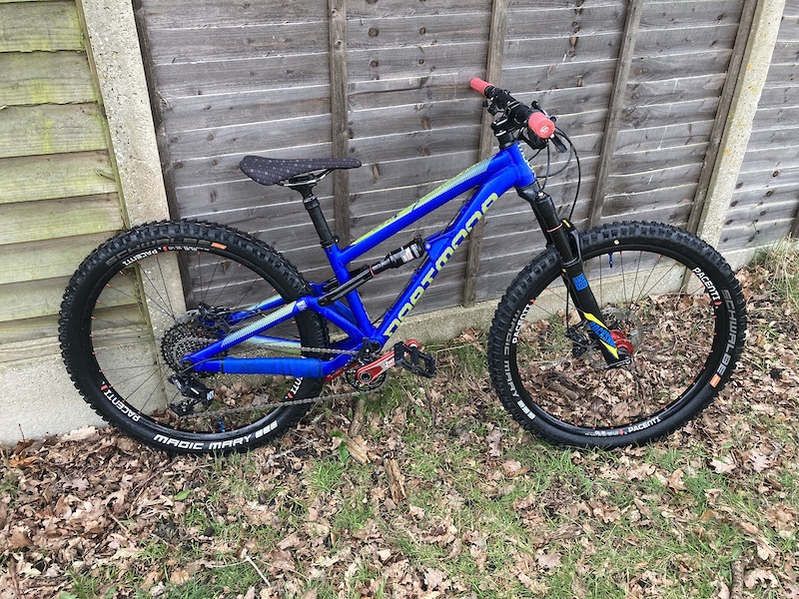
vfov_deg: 49.7
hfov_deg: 63.4
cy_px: 300
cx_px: 400
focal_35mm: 28
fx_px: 646
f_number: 1.8
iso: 80
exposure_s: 1/75
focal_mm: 3.99
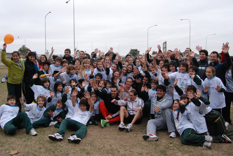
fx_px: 214
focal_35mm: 33
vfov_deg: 40.1
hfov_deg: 57.1
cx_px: 116
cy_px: 78
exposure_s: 1/200
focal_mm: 22
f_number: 7.1
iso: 800
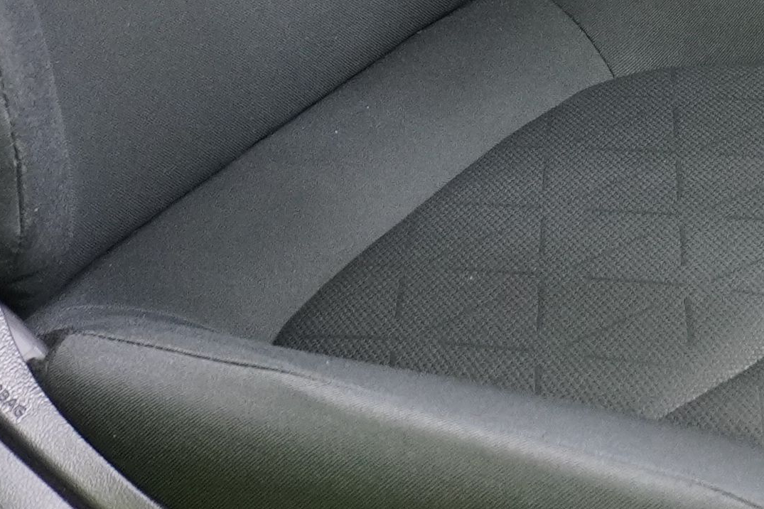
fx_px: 2843
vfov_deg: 9.6
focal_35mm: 134
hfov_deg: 15.2
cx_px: 613
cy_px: -468
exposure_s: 1/30
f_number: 3.5
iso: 1000
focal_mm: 16
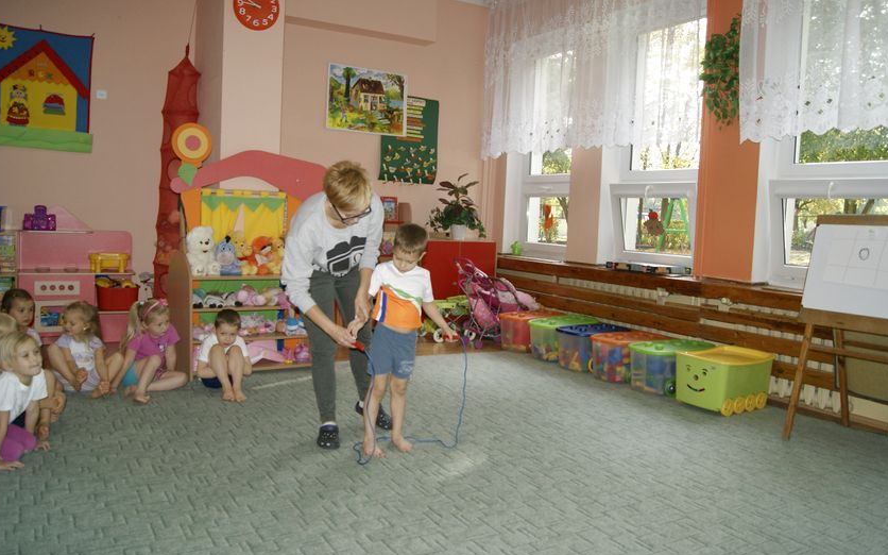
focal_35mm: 28
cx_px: 442
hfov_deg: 66.5
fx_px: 677
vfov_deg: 44.5
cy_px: 267
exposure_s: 1/160
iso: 400
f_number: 4
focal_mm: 18
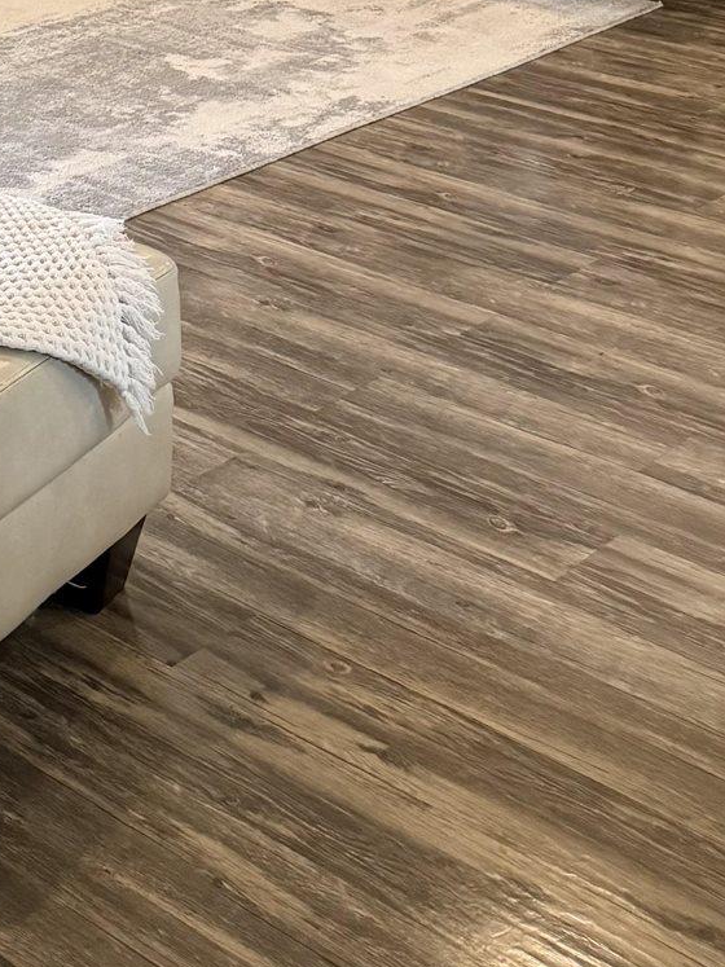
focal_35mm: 74
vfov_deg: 24.3
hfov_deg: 18.2
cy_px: -136
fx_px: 2067
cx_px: -289
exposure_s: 1/60
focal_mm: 6.76
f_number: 1.78
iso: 320
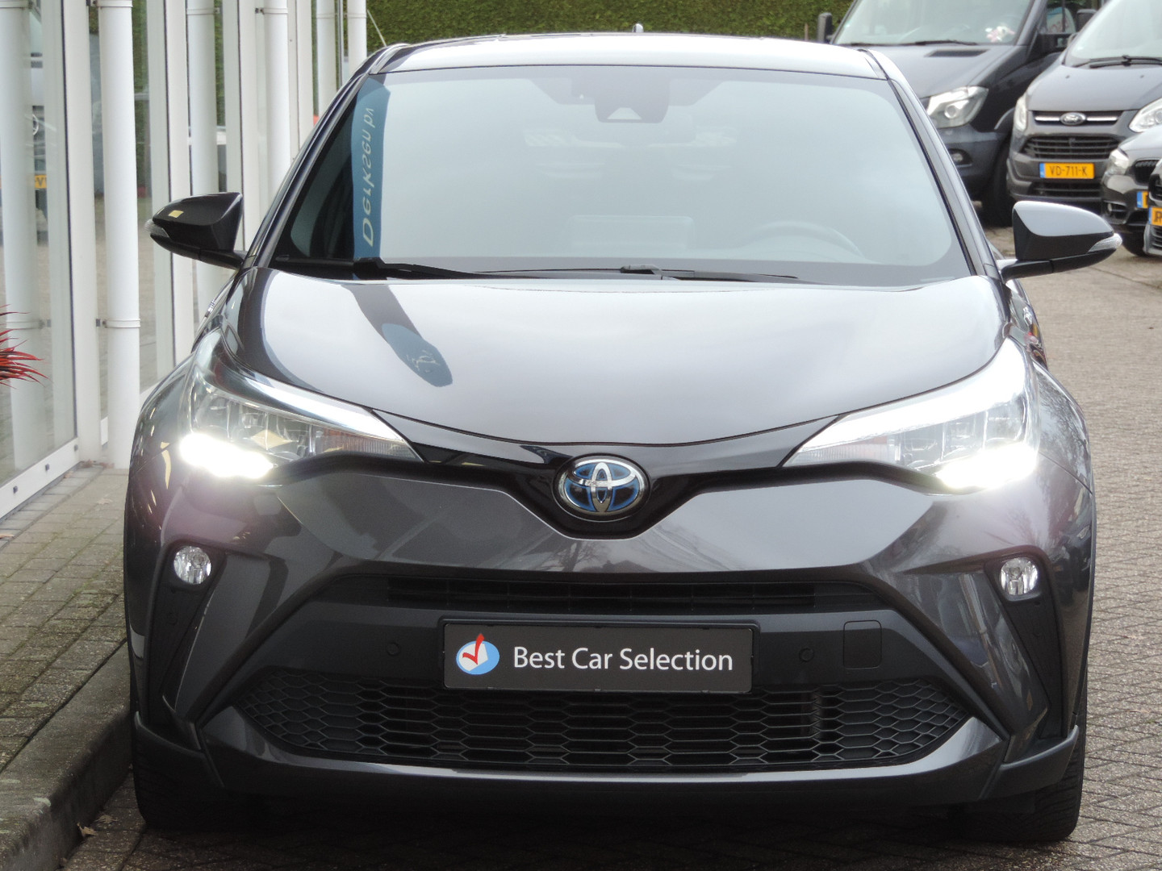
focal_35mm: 120
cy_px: 436
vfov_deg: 12.3
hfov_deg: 16.4
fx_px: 4028
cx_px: 581
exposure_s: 1/60
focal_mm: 21.4
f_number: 4.2
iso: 400
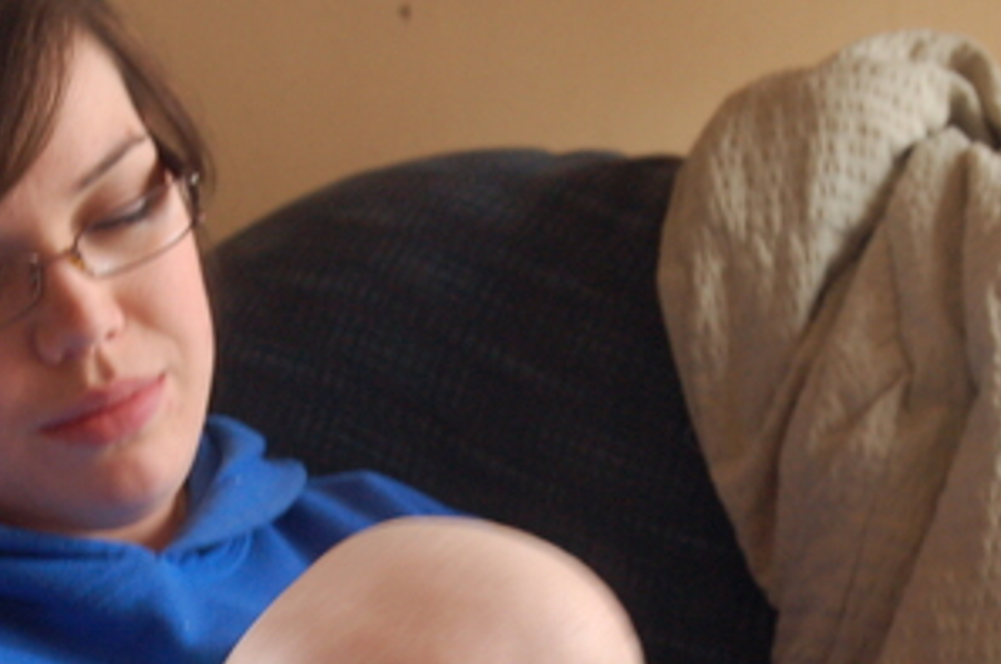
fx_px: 3415
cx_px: 381
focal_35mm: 123
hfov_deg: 16.7
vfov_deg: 11.0
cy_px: 644
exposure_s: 1/10
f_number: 5.6
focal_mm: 38
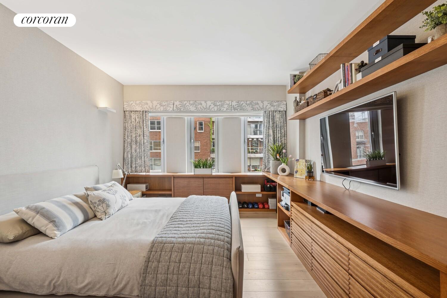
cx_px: 224
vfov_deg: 73.7
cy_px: 149
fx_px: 199
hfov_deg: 96.7
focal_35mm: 16
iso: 200
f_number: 11
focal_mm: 16
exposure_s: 1/2.5
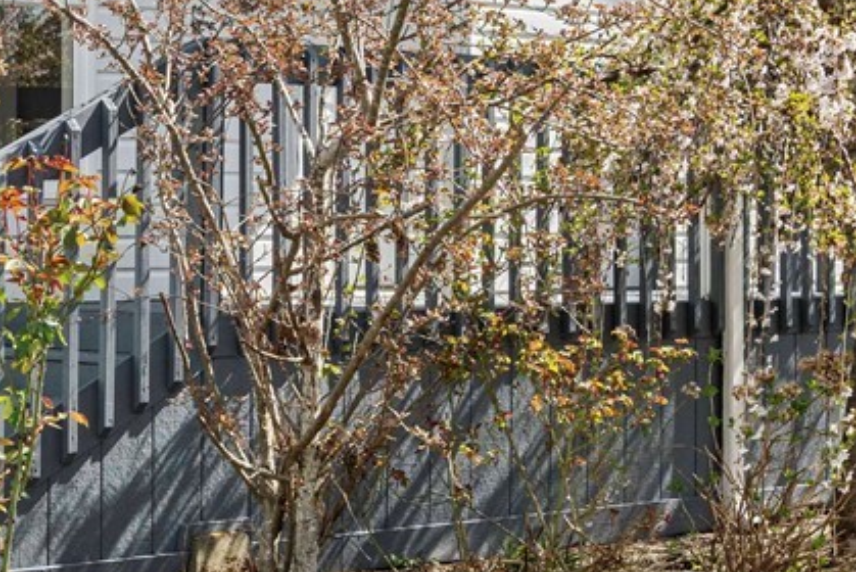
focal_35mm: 91
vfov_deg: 15.0
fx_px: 2166
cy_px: 150
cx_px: 154
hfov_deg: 22.0
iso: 200
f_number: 8
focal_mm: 22.5
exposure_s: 1/200
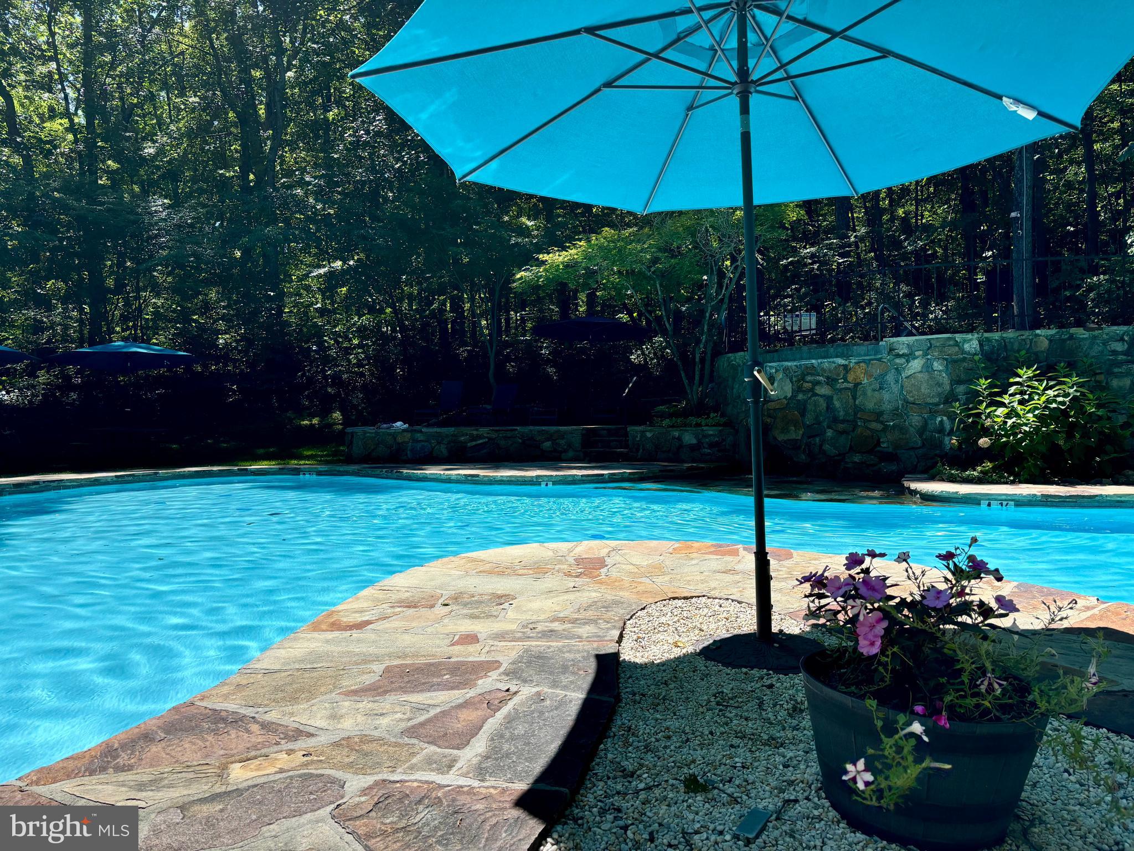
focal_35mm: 26
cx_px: 567
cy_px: 426
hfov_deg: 67.3
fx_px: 852
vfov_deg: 53.1
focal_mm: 5.96
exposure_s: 1/2288
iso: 50
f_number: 1.6
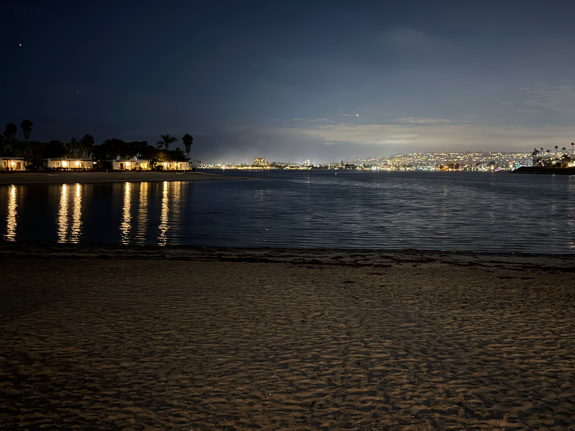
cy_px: 173
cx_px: 375
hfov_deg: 54.4
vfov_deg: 42.7
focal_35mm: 33
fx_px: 548
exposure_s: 1/5
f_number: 1.78
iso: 2000
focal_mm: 6.76
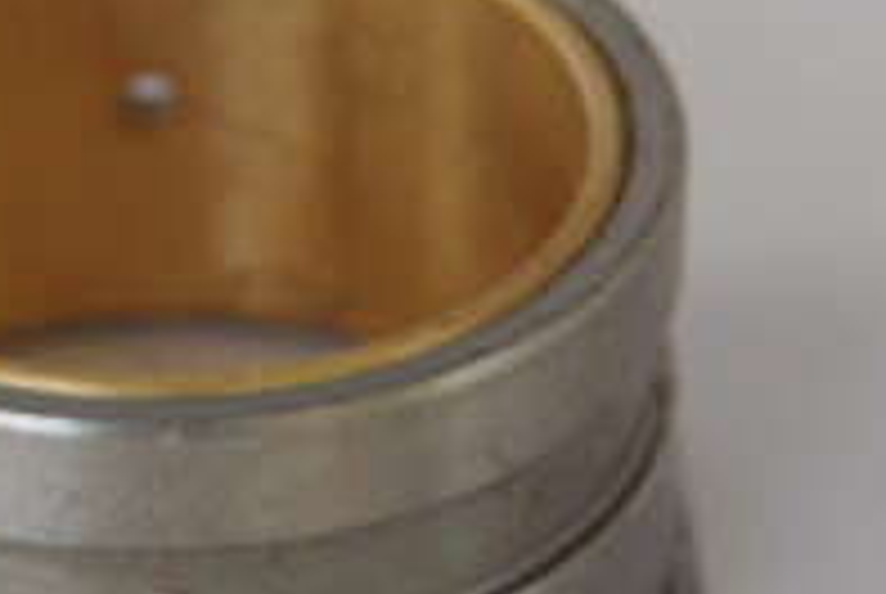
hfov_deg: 5.6
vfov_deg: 3.8
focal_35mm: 365
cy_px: 310
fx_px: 8996
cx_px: 207
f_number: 5.6
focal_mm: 80
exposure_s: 1/10
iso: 800
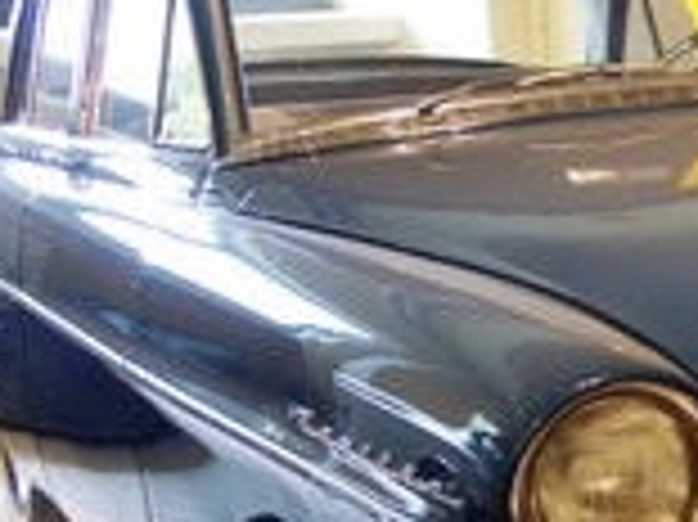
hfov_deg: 17.5
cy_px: 360
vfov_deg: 14.2
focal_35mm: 104
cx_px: 964
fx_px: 2095
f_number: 1.8
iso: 125
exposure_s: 1/60
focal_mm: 10.4
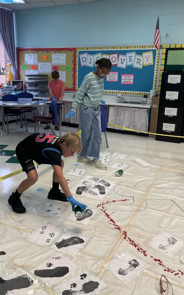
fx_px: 265
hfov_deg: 38.2
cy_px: 140
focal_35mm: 33
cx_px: 76
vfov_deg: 58.1
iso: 100
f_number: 1.6
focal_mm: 4.2
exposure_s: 1/120
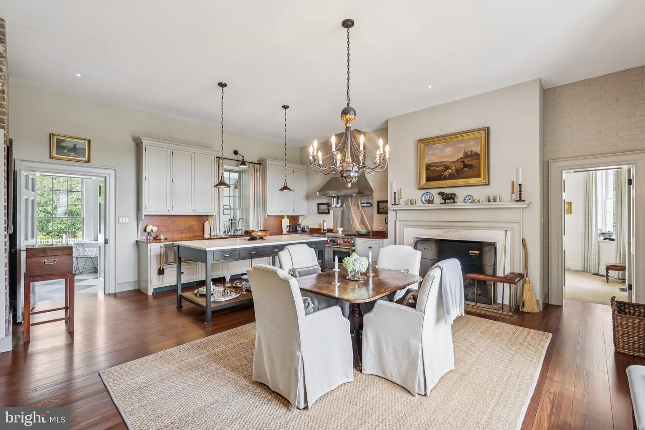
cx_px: 322
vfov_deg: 72.1
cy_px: 215
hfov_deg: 95.0
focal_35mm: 16
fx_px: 296
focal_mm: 16.5
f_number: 6.3
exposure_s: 1/5
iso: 125
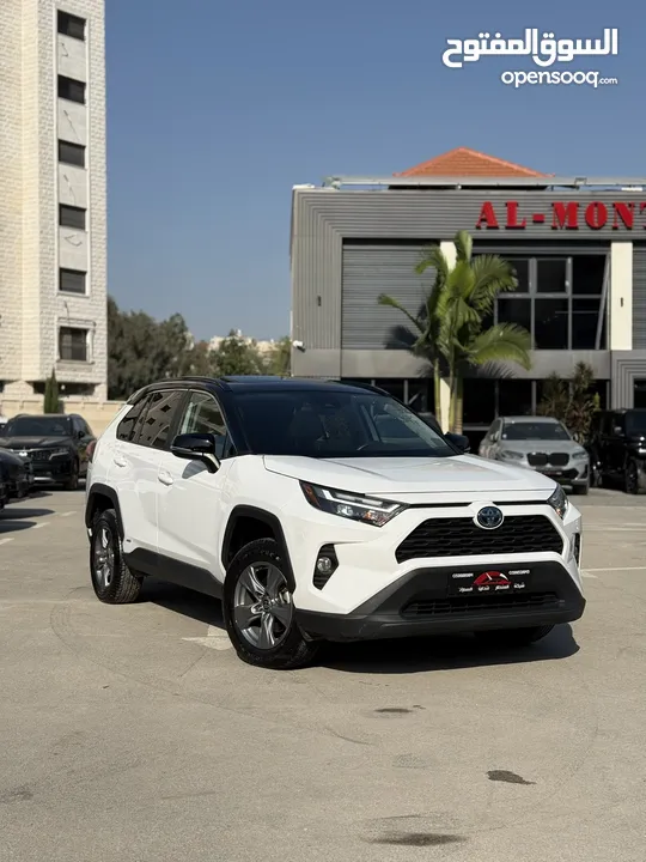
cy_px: 431
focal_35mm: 48
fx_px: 1194
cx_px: 323
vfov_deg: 39.7
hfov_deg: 30.3
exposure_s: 1/9901
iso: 64
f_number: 1.78
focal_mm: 6.76
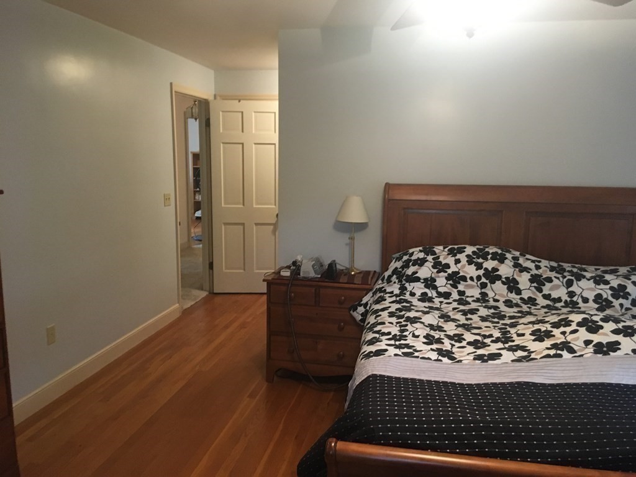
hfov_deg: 61.7
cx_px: 318
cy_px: 238
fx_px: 533
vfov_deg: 48.2
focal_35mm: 29
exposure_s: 1/15
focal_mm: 4.15
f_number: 2.2
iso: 250
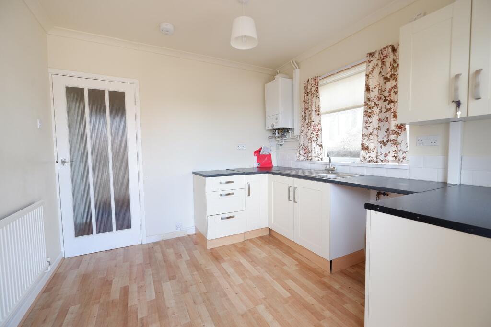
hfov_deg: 100.4
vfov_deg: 77.3
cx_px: 246
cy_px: 164
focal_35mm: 15
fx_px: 205
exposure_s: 1/30
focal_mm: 10
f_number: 4
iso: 200
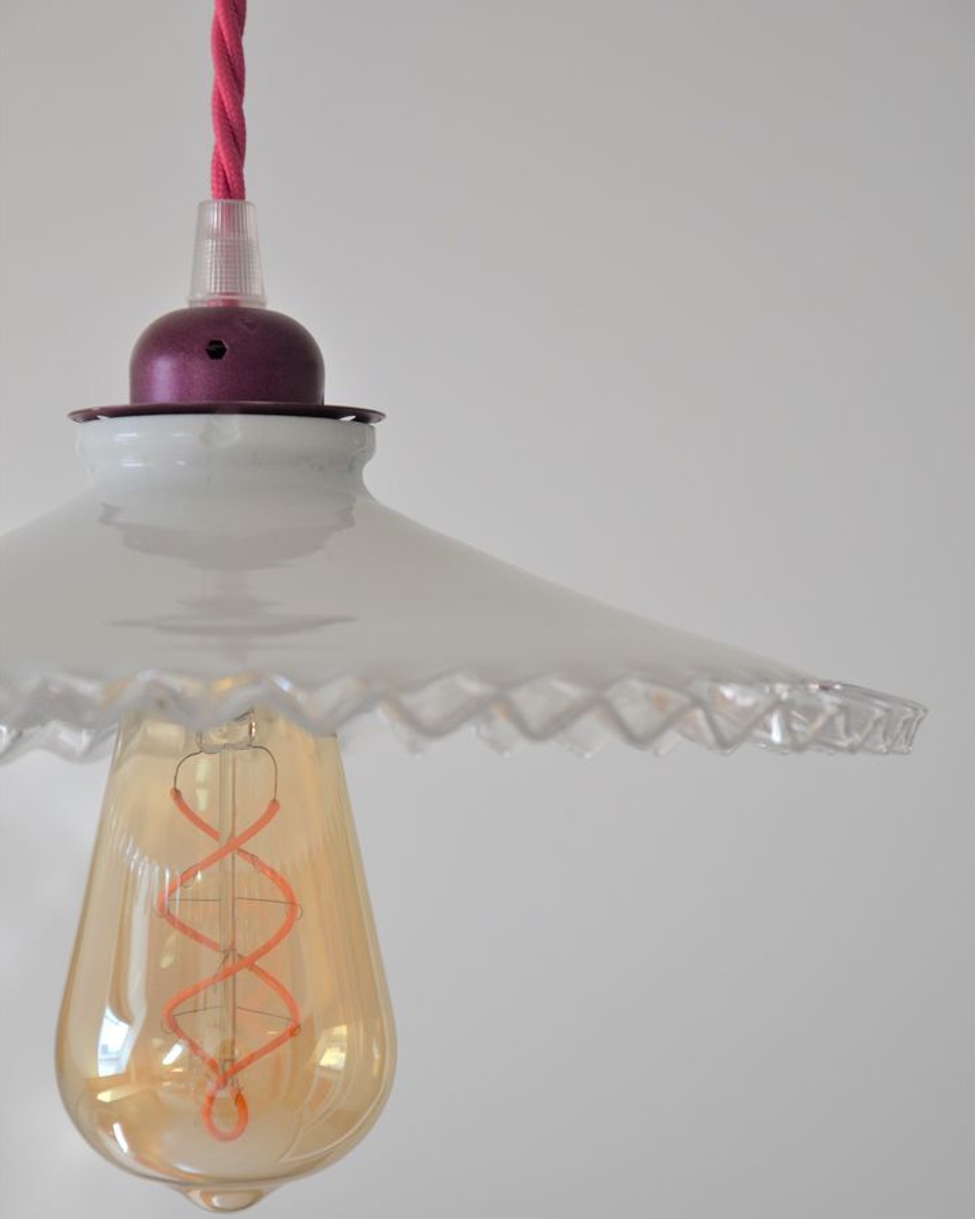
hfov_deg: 11.3
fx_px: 4906
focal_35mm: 136
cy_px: 639
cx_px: 488
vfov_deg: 14.2
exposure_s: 1/200
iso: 400
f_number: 5.3
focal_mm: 80
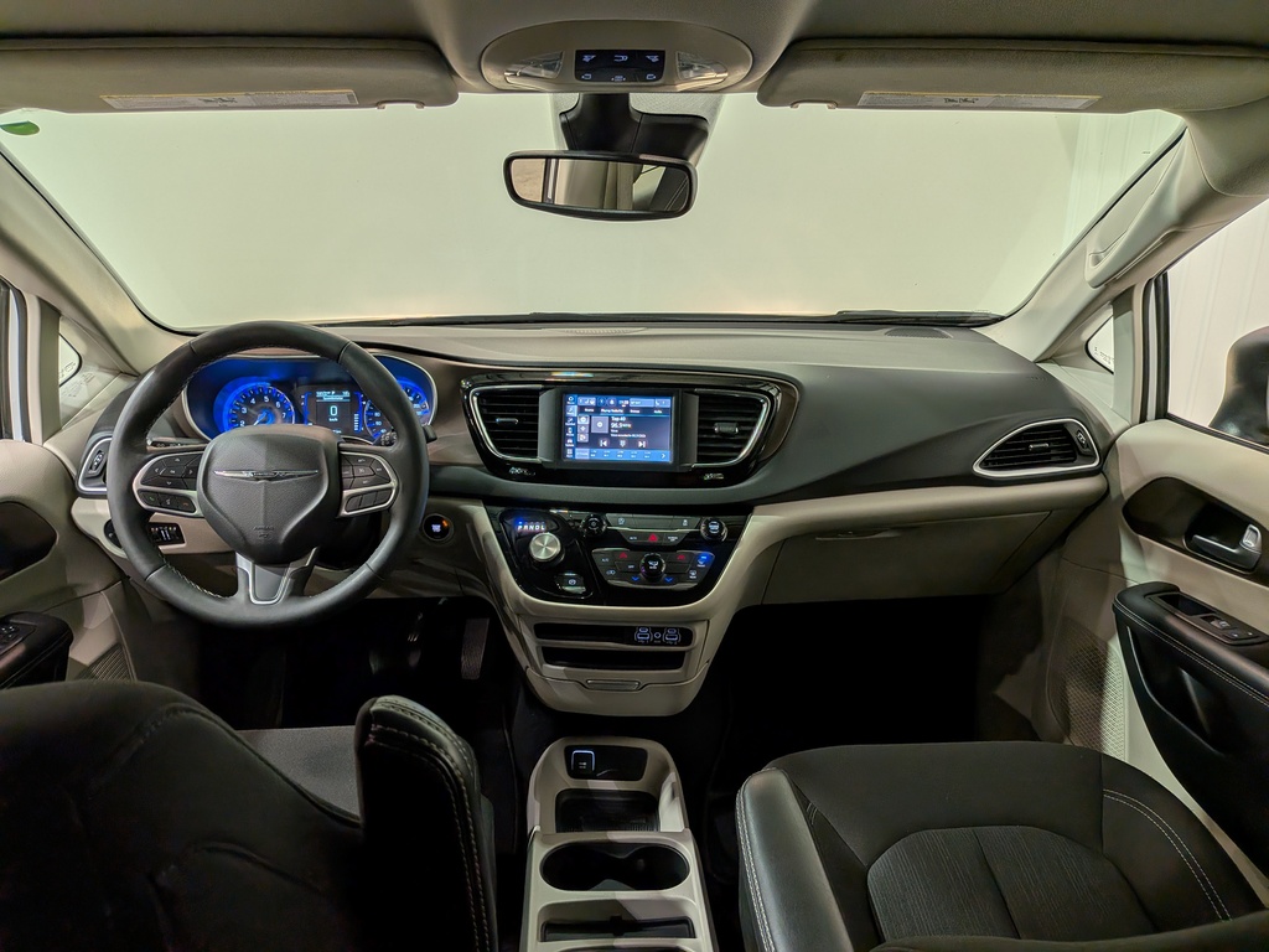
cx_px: 634
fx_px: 880
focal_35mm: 24
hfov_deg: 71.6
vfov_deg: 56.8
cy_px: 476
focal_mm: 4.53
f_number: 1.7
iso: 26
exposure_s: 1/83
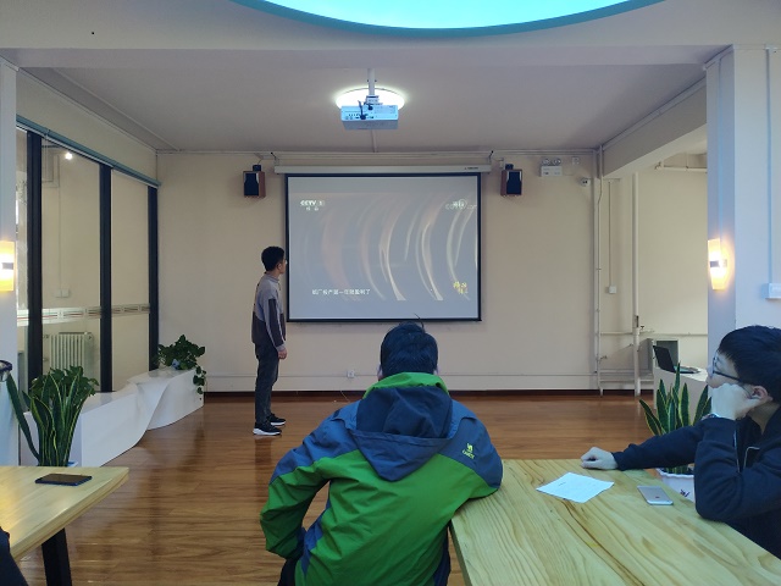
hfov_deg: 71.6
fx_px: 541
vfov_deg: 56.8
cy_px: 293
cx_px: 390
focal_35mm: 24
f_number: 1.9
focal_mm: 3.94
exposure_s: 1/50
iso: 250
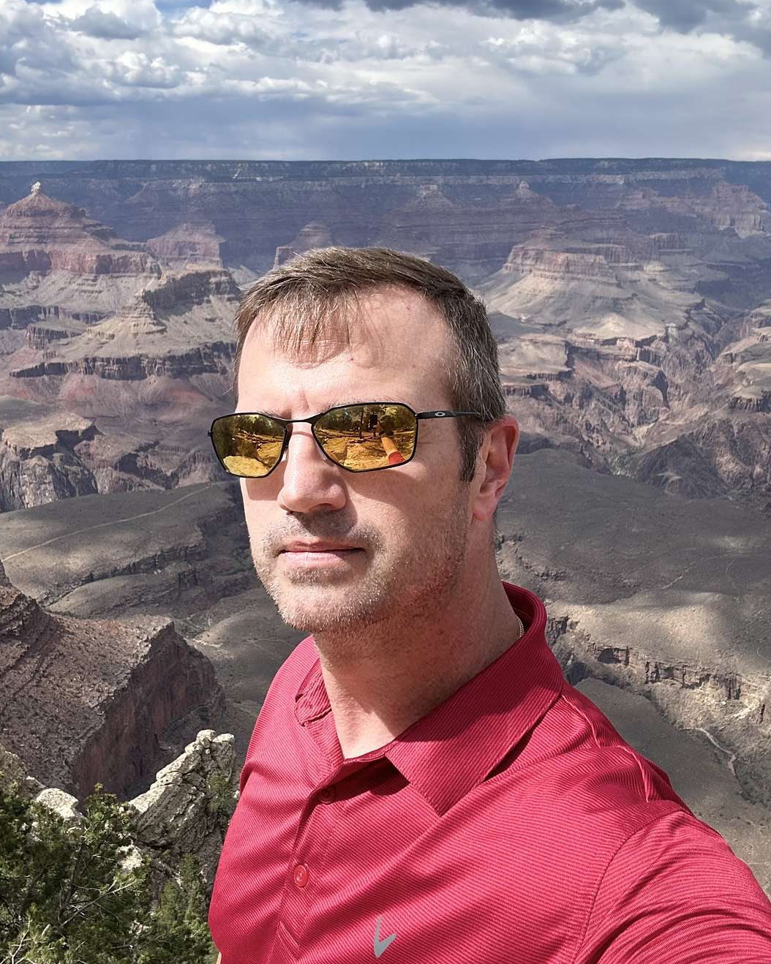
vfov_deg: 55.7
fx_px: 913
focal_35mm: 32
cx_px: 389
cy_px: 465
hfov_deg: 45.8
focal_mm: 2.69
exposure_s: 1/1497
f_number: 1.9
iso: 25
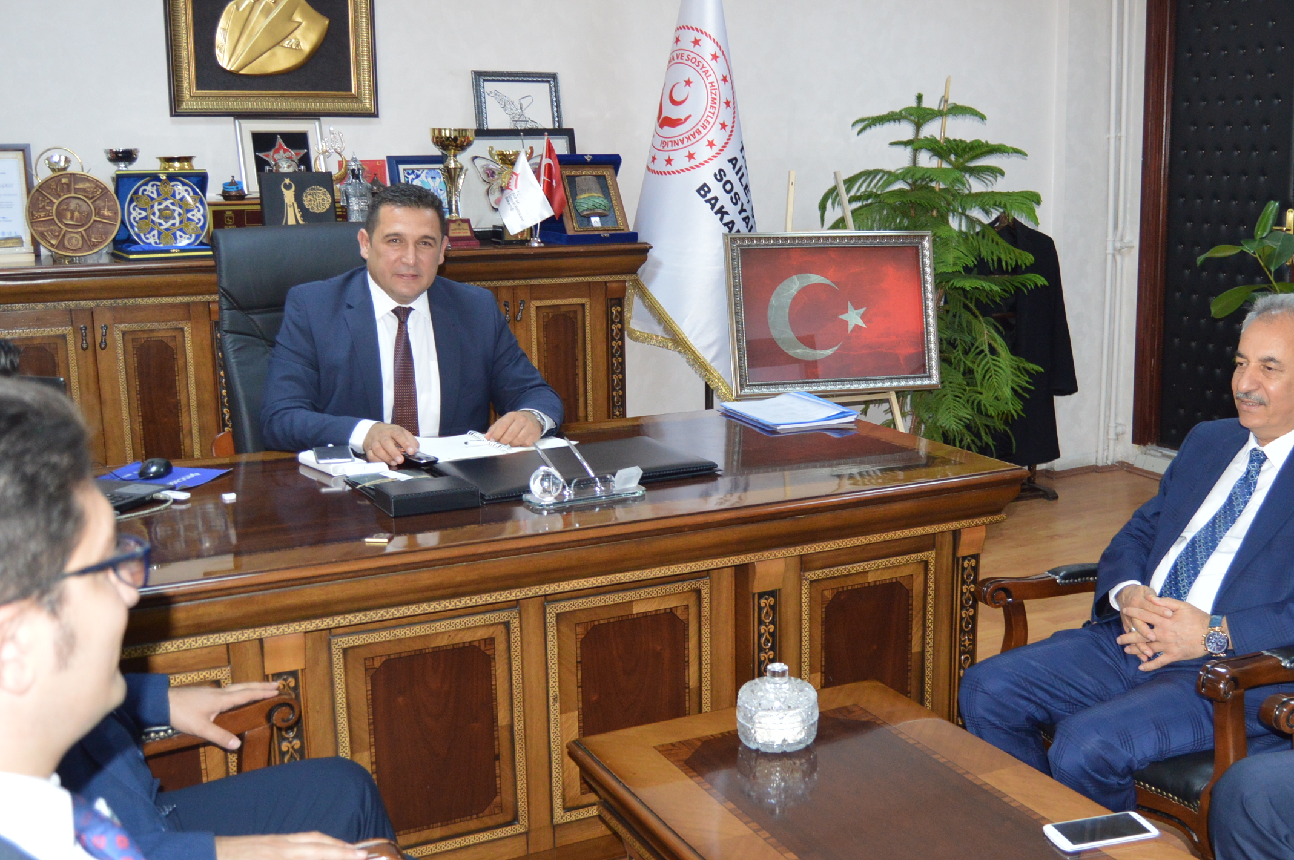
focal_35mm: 38
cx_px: 801
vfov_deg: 35.0
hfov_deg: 50.3
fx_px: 1365
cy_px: 459
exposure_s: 1/60
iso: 900
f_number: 3.5
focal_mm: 18
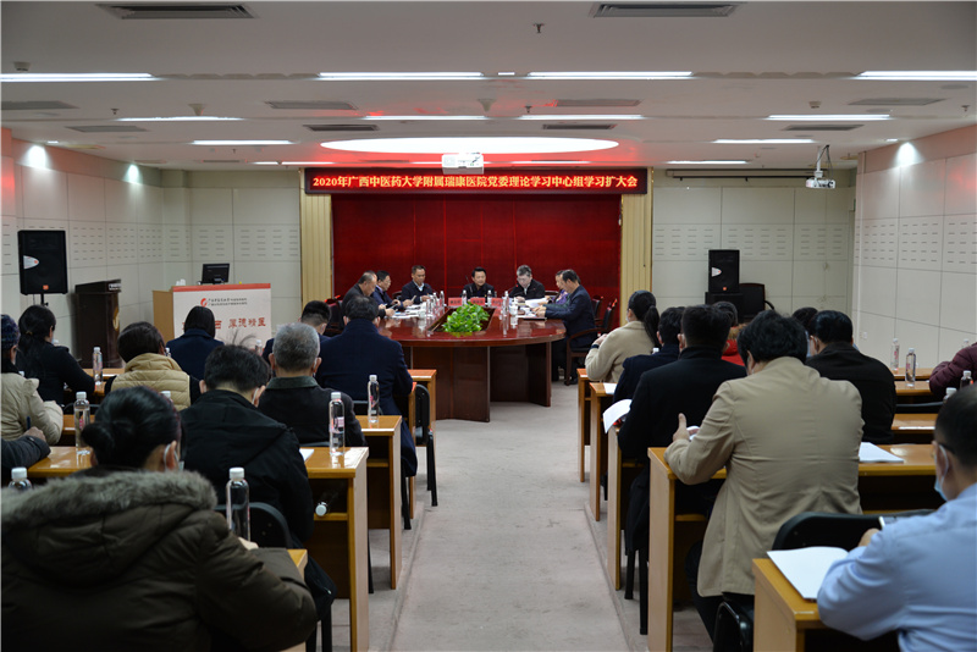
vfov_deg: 37.9
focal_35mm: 35
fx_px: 950
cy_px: 326
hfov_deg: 54.4
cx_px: 488
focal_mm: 35
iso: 450
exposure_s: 1/60
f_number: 4
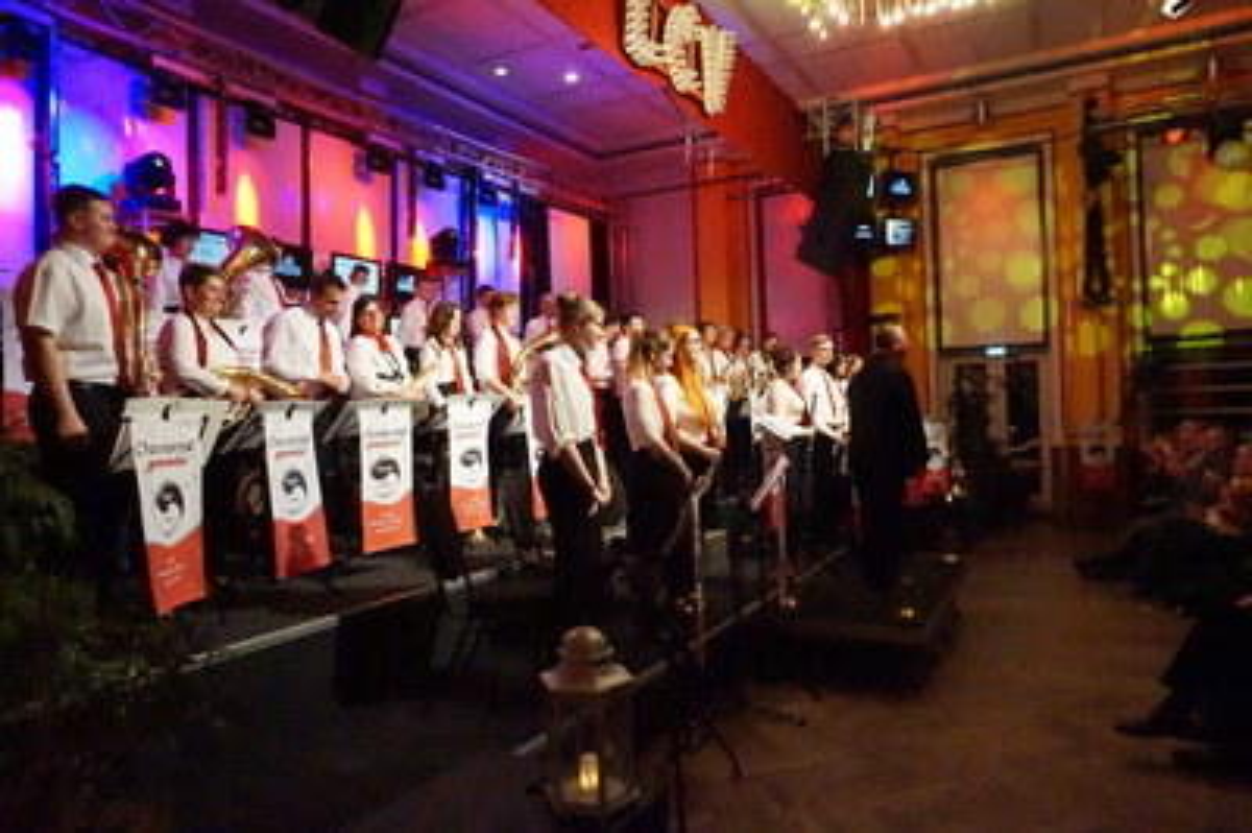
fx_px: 834
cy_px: 416
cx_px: 626
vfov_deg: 53.1
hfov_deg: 73.8
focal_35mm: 24
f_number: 8
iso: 16000
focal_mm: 16
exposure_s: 1/200
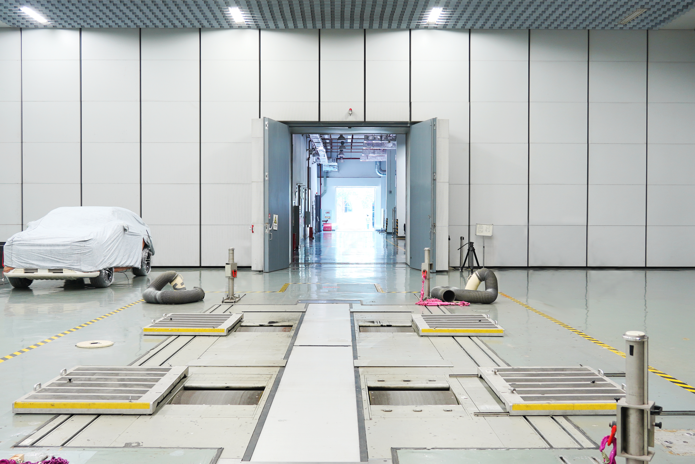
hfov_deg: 53.1
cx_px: 348
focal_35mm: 36
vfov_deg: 36.9
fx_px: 695
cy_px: 232
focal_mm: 24
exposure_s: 1/20
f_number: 4
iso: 200
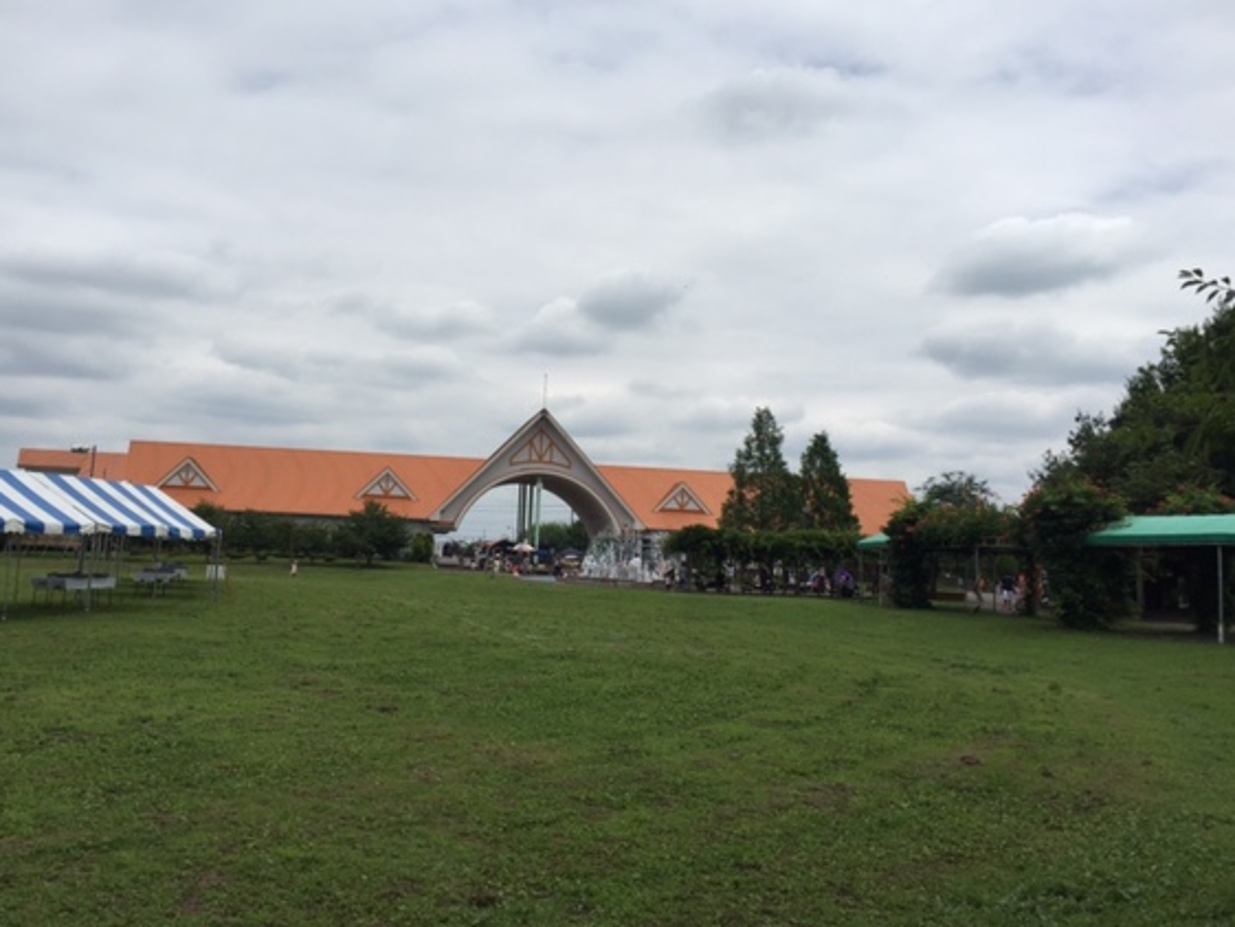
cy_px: 415
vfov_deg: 42.9
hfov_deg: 55.2
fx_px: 1178
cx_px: 554
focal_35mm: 33
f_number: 2.2
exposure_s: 1/4405
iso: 32
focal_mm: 4.15
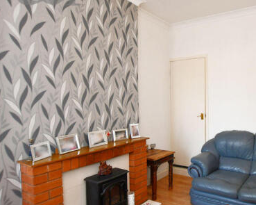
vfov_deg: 56.8
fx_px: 189
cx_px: 208
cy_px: 102
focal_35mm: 25
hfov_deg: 61.9
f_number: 4
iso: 640
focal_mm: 10
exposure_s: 1/60
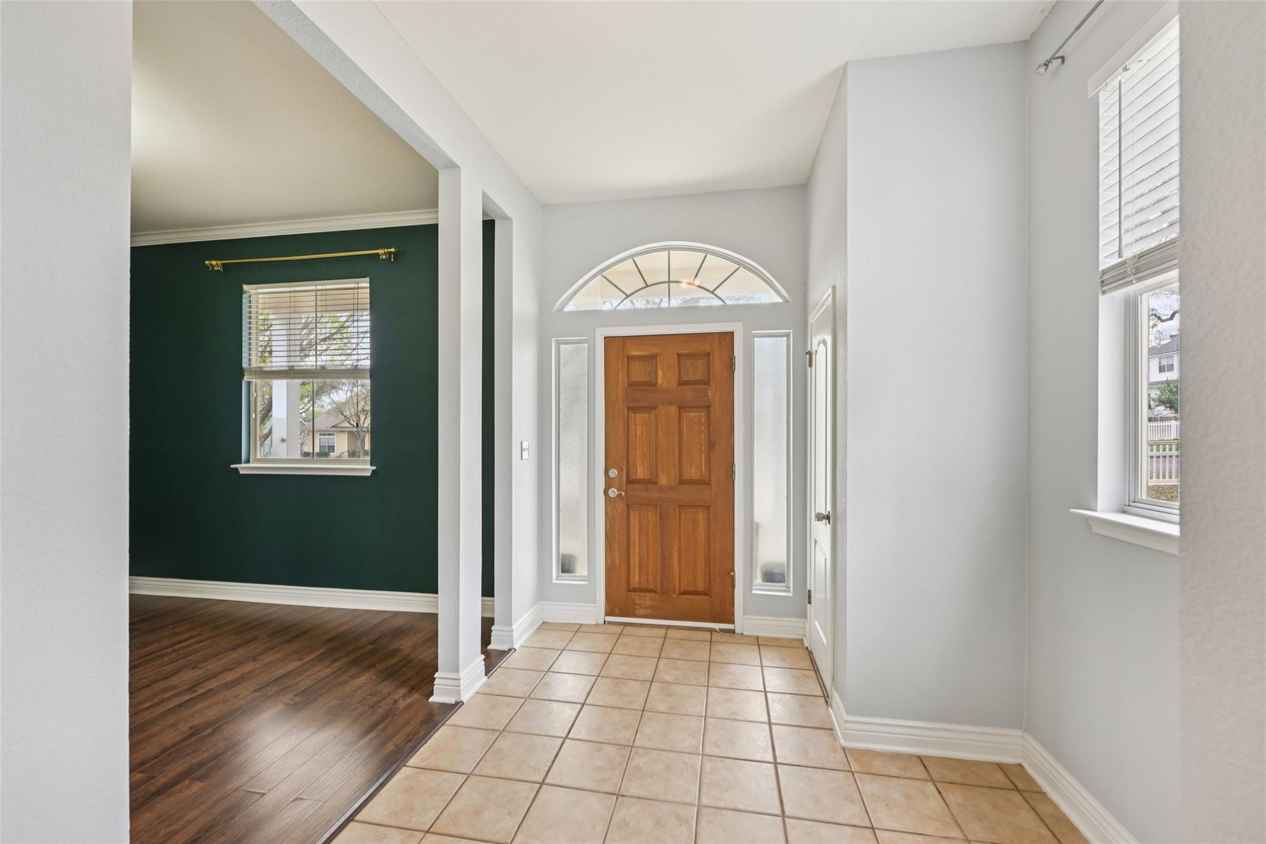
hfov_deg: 100.4
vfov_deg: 77.3
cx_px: 633
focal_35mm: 15
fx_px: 527
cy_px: 422
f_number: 5.6
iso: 180
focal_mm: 15
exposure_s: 1/15
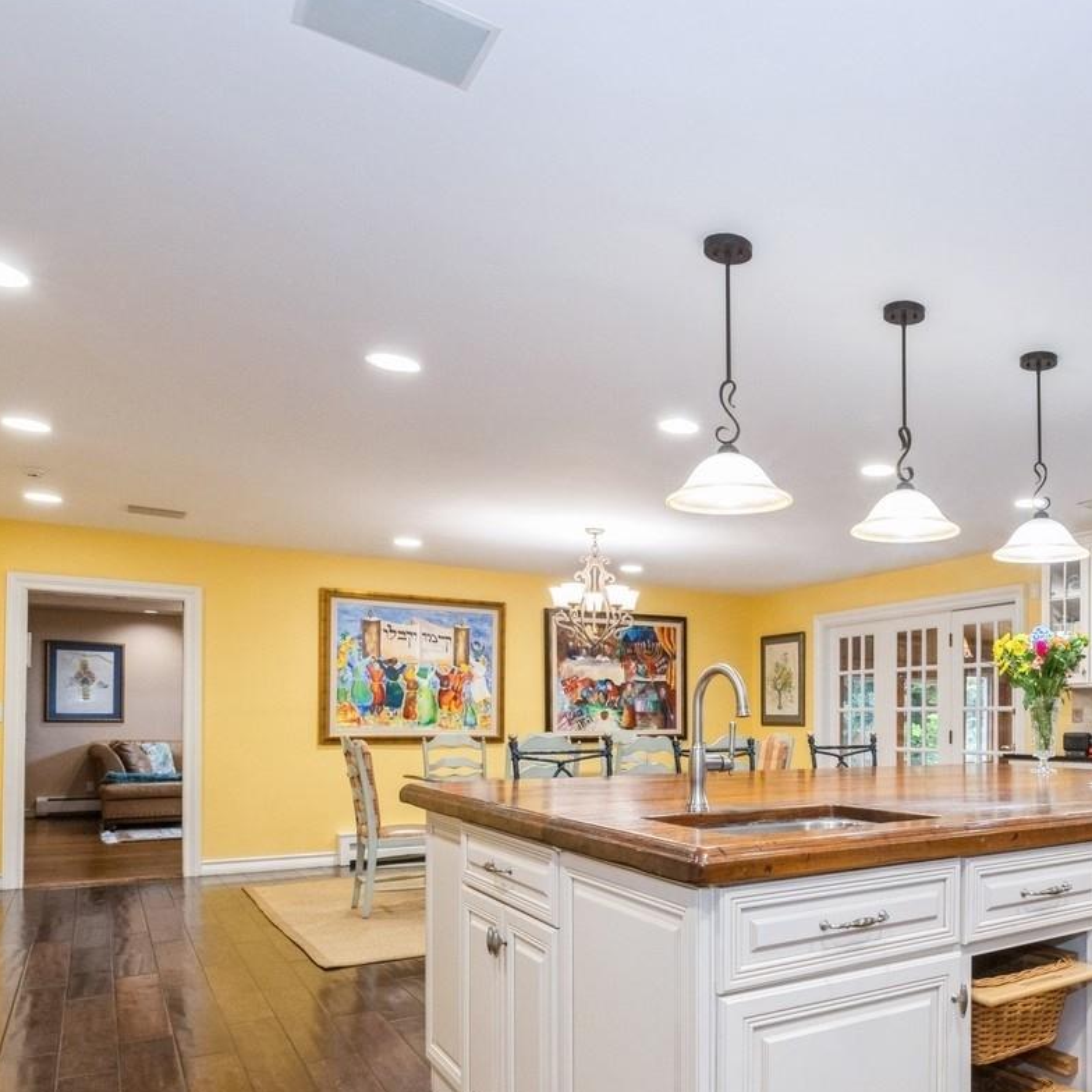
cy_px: 728
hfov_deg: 57.3
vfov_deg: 59.5
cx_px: 841
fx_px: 928
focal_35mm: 26
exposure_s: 1/15
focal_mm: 15
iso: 1600
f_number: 14
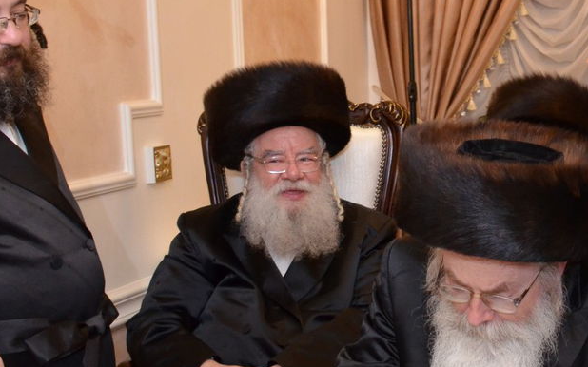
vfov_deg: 17.1
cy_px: 216
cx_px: 510
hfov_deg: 26.4
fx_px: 1218
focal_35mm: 76
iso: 1600
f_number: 5.6
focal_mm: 22
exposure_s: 1/100
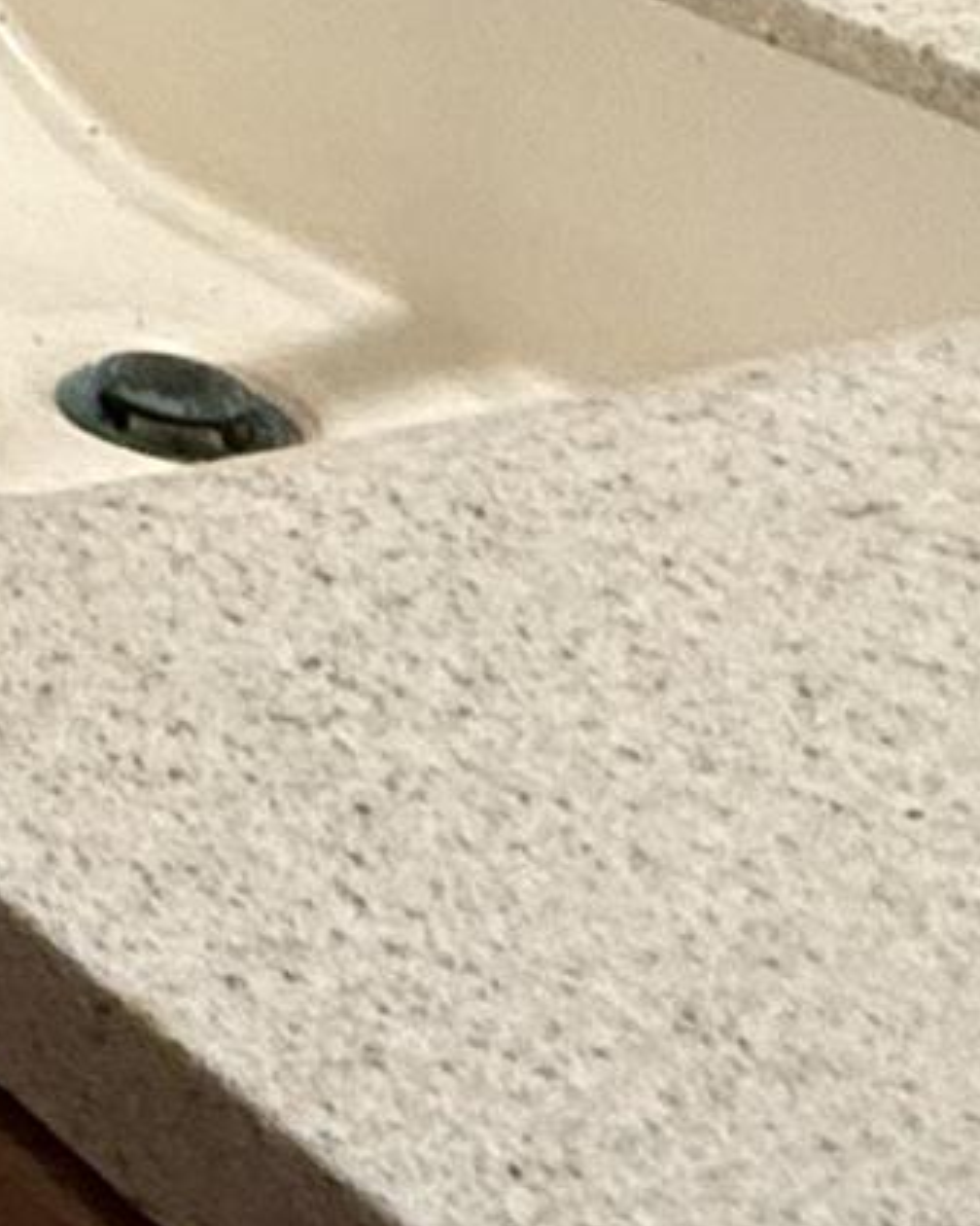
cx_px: -2091
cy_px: -1427
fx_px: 3626
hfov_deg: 10.3
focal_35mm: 100
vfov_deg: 14.7
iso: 500
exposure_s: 1/60
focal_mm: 2.22
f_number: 2.2
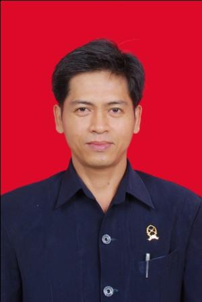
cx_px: 101
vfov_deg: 37.8
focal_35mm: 52
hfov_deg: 25.8
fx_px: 440
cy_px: 151
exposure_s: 1/125
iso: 320
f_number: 5.6
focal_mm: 35
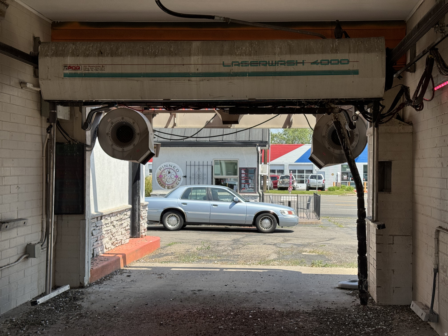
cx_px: 224
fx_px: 621
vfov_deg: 30.3
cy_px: 168
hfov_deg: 39.7
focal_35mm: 48
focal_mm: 6.76
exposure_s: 1/2513
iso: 64
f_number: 1.78
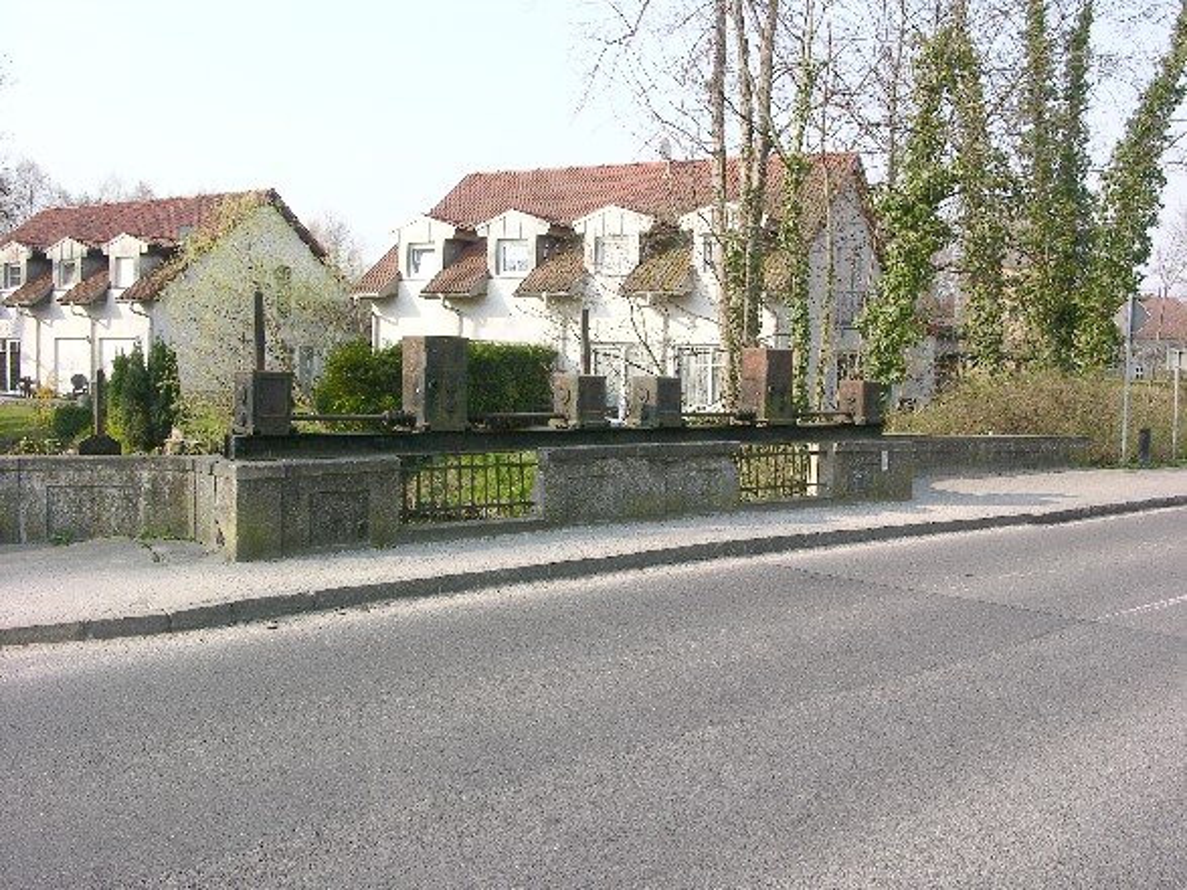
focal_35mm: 35
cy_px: 445
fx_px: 1200
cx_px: 594
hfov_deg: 52.6
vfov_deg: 40.7
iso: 50
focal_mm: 8.9
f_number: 6.3
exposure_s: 1/79.8
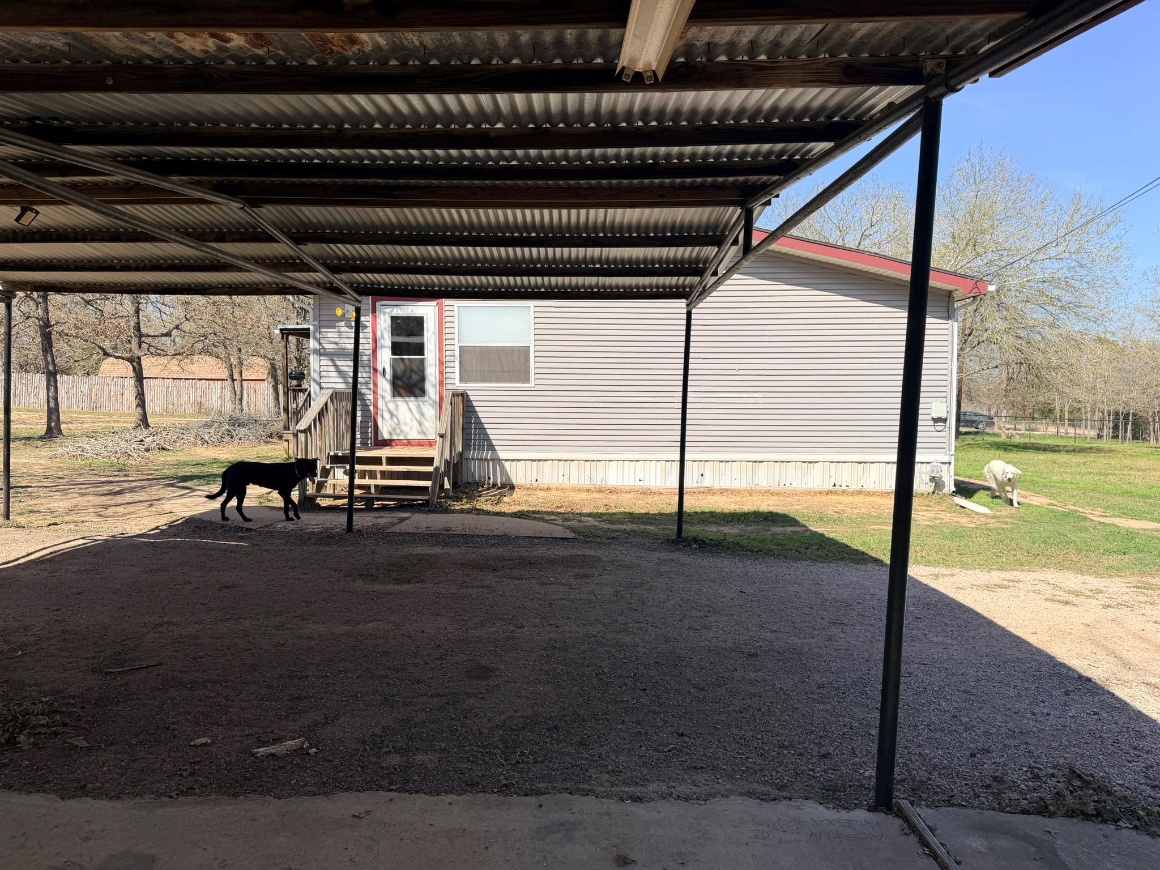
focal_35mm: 24
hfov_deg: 71.6
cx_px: 580
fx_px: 804
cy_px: 435
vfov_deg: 56.8
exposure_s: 1/3953
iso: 80
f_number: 1.78
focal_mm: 6.76
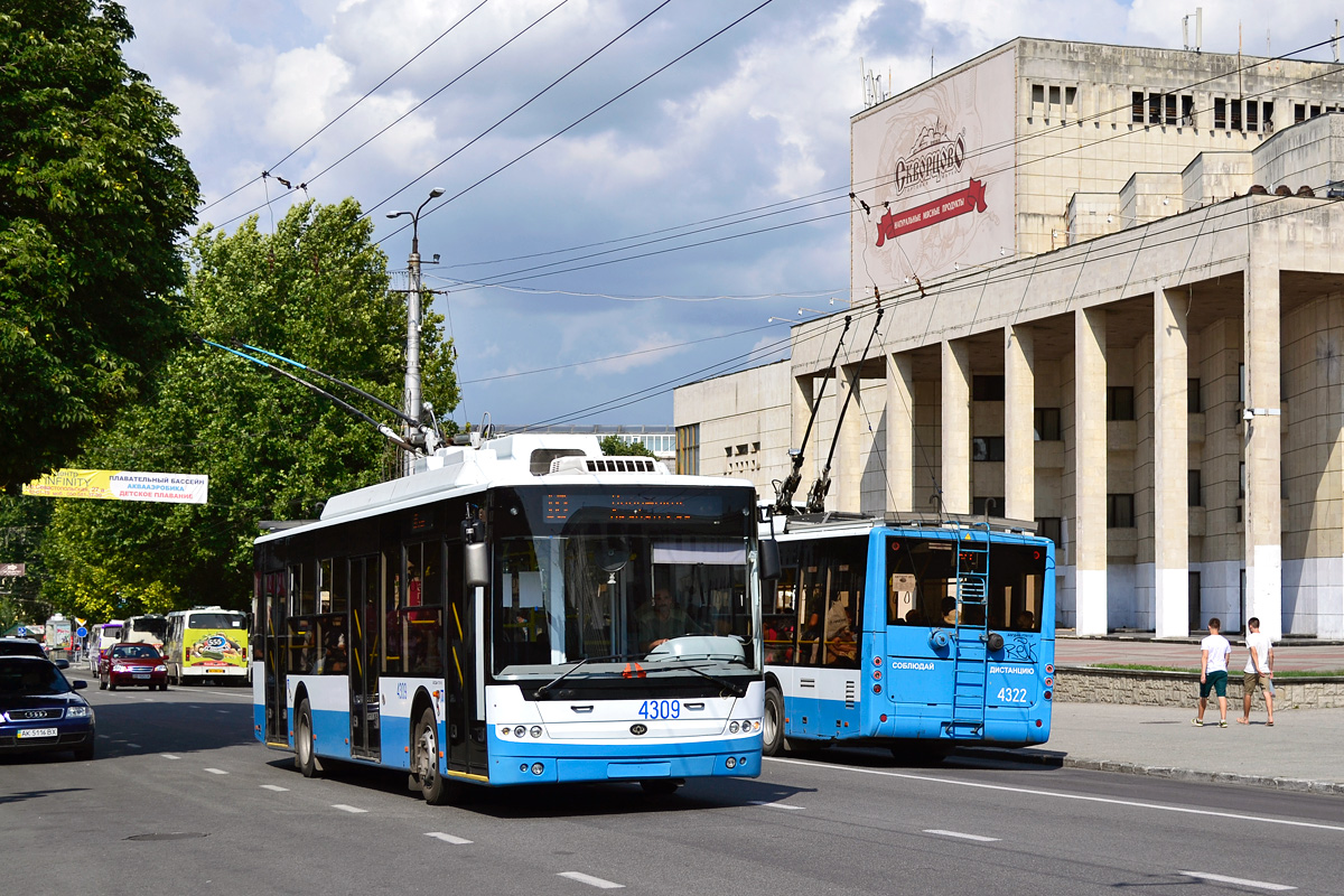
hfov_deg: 36.9
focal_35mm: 54
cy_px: 448
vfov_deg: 25.1
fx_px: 2016
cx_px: 672
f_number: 5
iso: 100
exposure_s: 1/640
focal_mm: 36
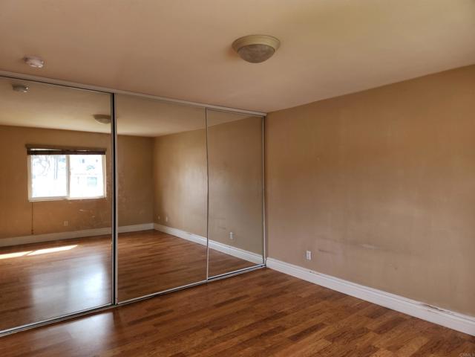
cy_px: 178
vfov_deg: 58.9
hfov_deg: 73.9
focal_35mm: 23
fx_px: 316
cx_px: 238
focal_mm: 5.4
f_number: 1.8
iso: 80
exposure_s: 1/180
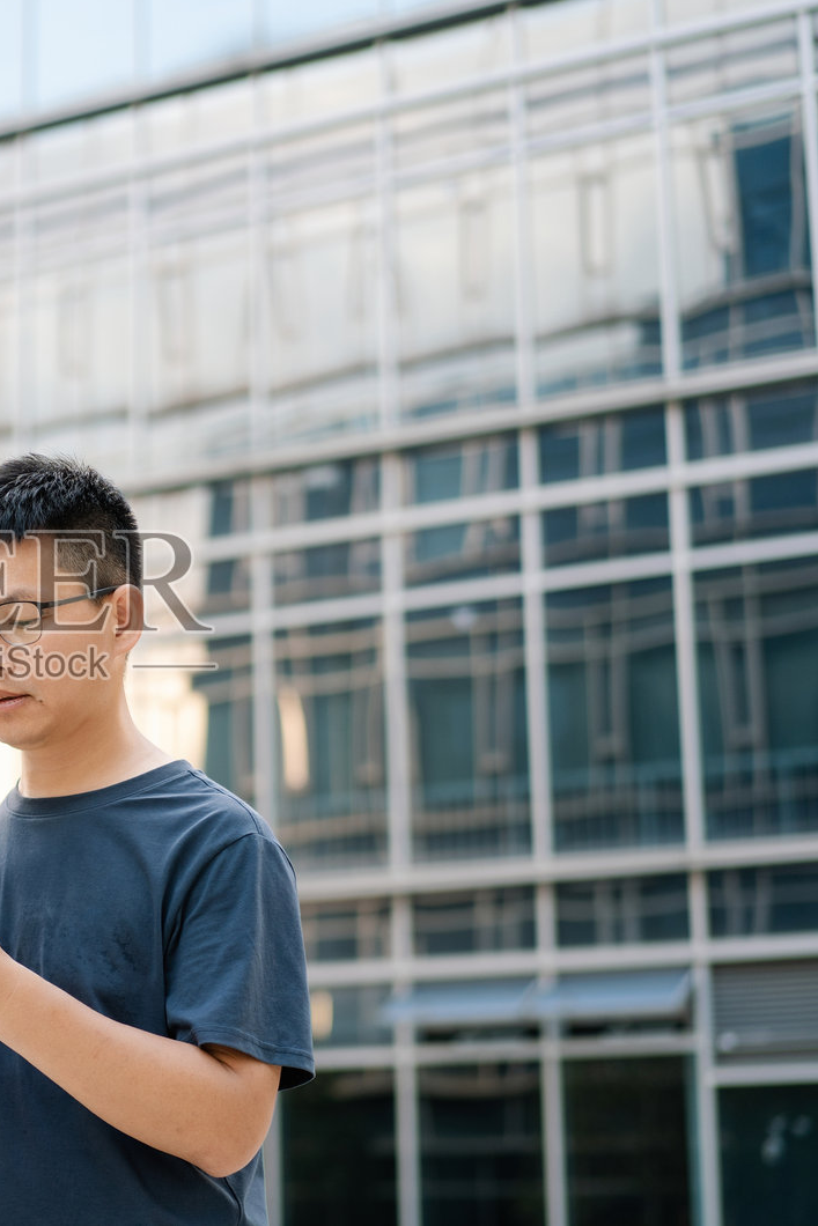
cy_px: 610
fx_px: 2828
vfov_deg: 24.5
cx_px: 23
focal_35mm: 83
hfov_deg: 16.2
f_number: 2.2
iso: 125
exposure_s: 1/50
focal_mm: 55
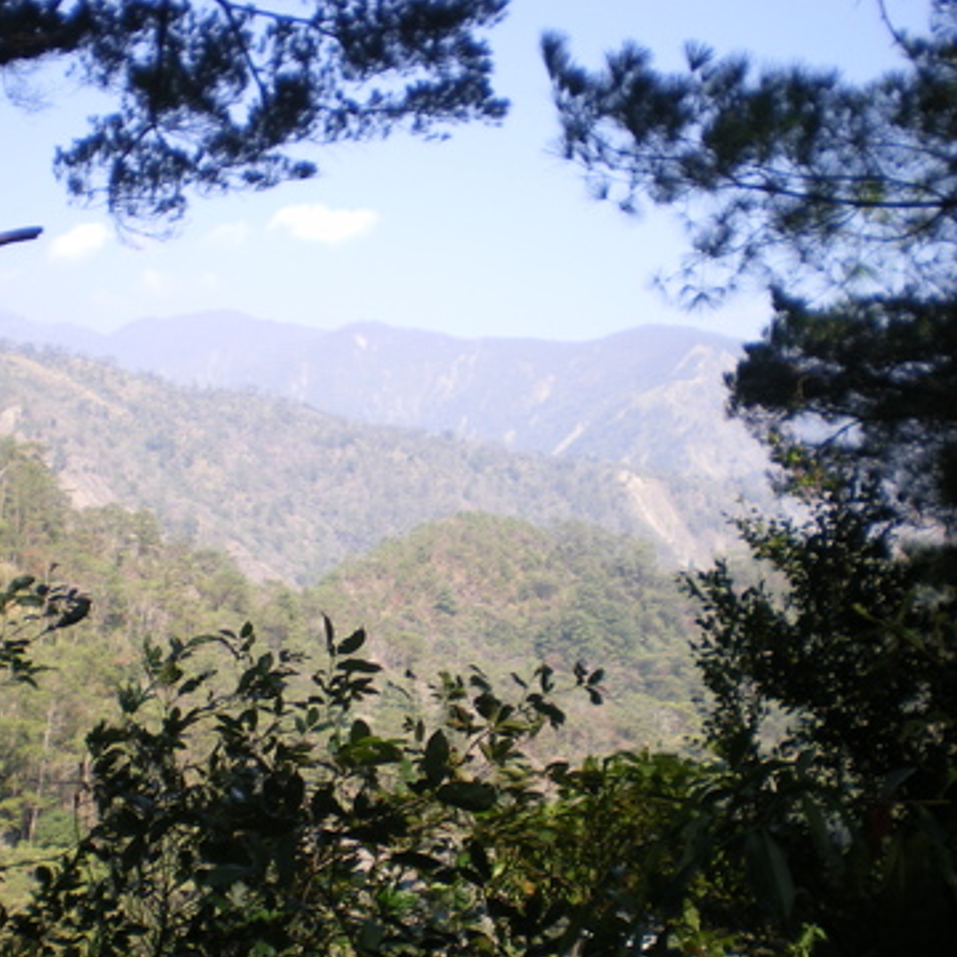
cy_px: 540
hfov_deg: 32.1
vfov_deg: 32.2
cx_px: 359
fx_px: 1658
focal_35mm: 53
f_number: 3.1
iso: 50
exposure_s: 1/320
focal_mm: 6.3
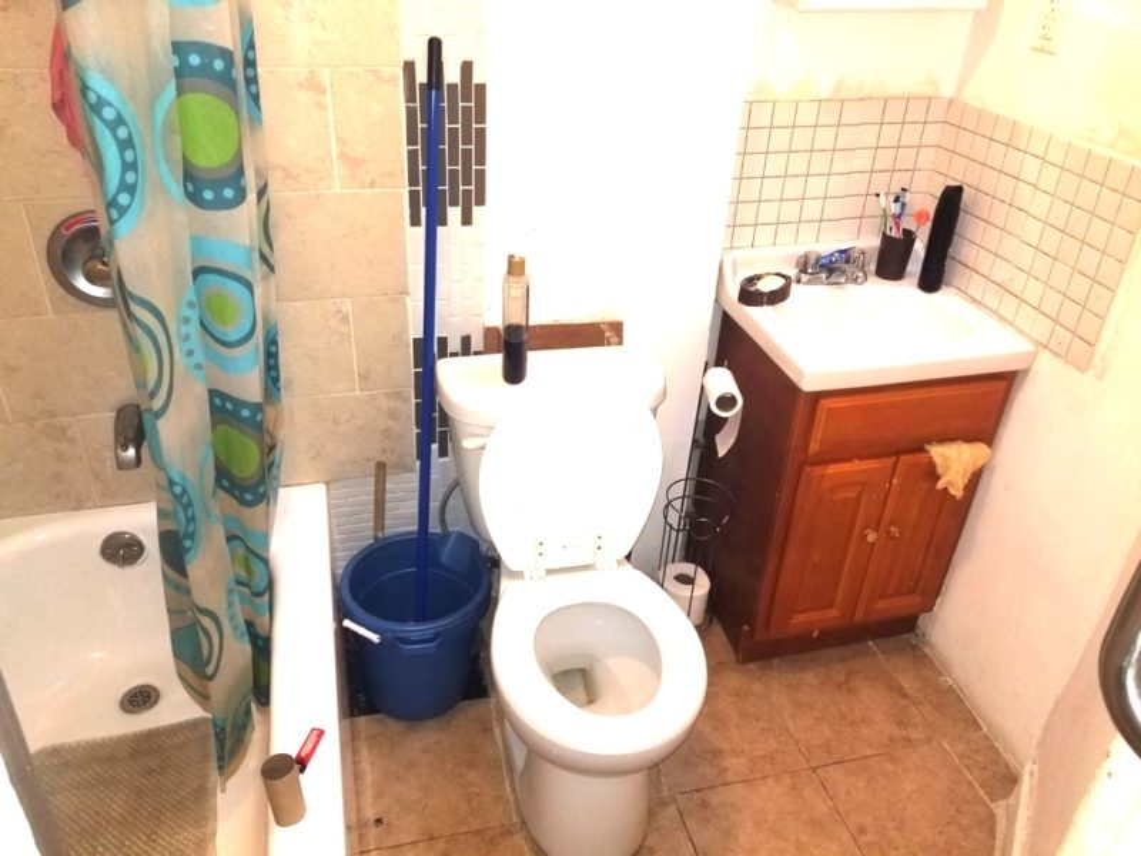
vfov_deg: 53.1
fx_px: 857
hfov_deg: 67.3
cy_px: 428
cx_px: 570
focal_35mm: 26
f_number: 1.7
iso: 100
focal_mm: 4.25
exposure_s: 1/30
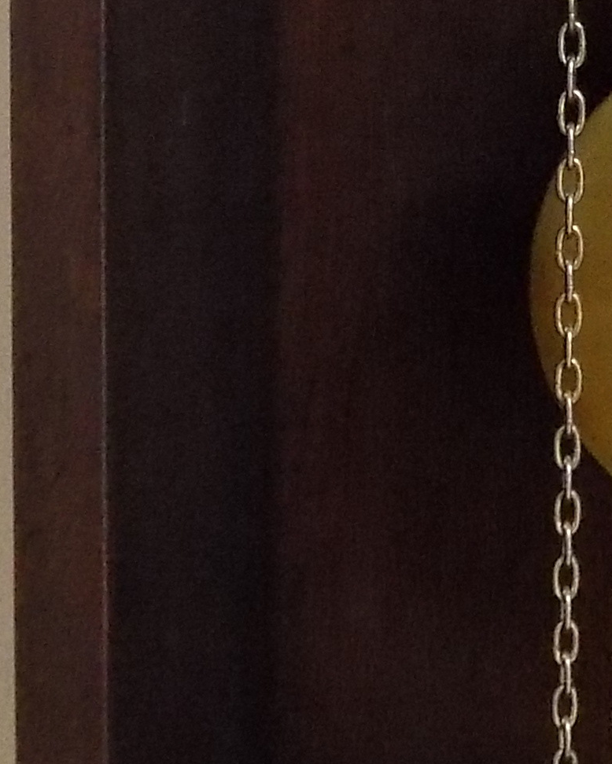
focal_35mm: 119
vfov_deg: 15.4
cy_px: -220
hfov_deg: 12.5
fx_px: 2693
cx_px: 845
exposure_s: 1/25
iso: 400
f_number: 3.1
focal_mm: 4
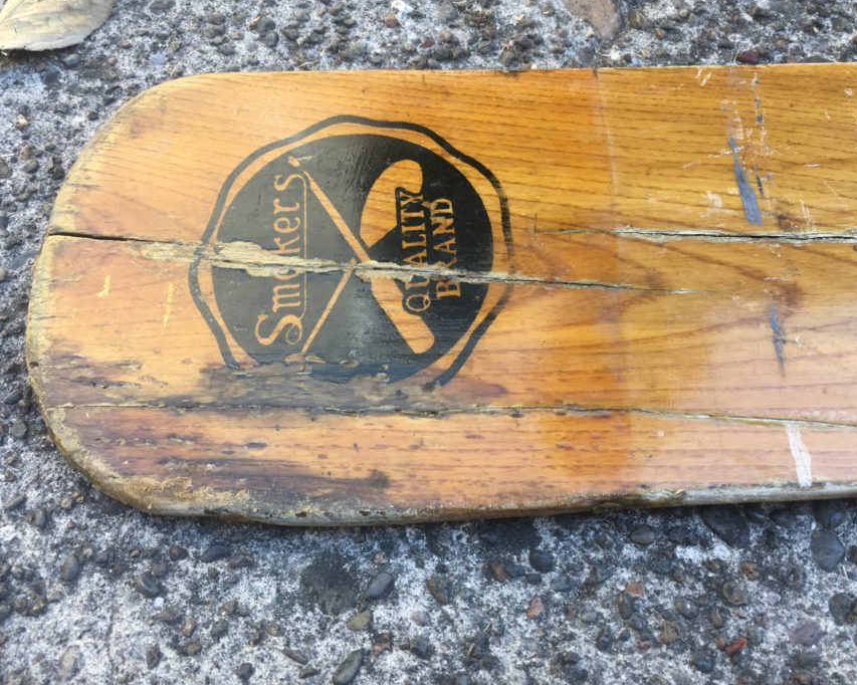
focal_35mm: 34
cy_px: 315
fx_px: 862
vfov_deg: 43.3
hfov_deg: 52.8
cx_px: 458
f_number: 2.2
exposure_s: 1/120
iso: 40
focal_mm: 4.15
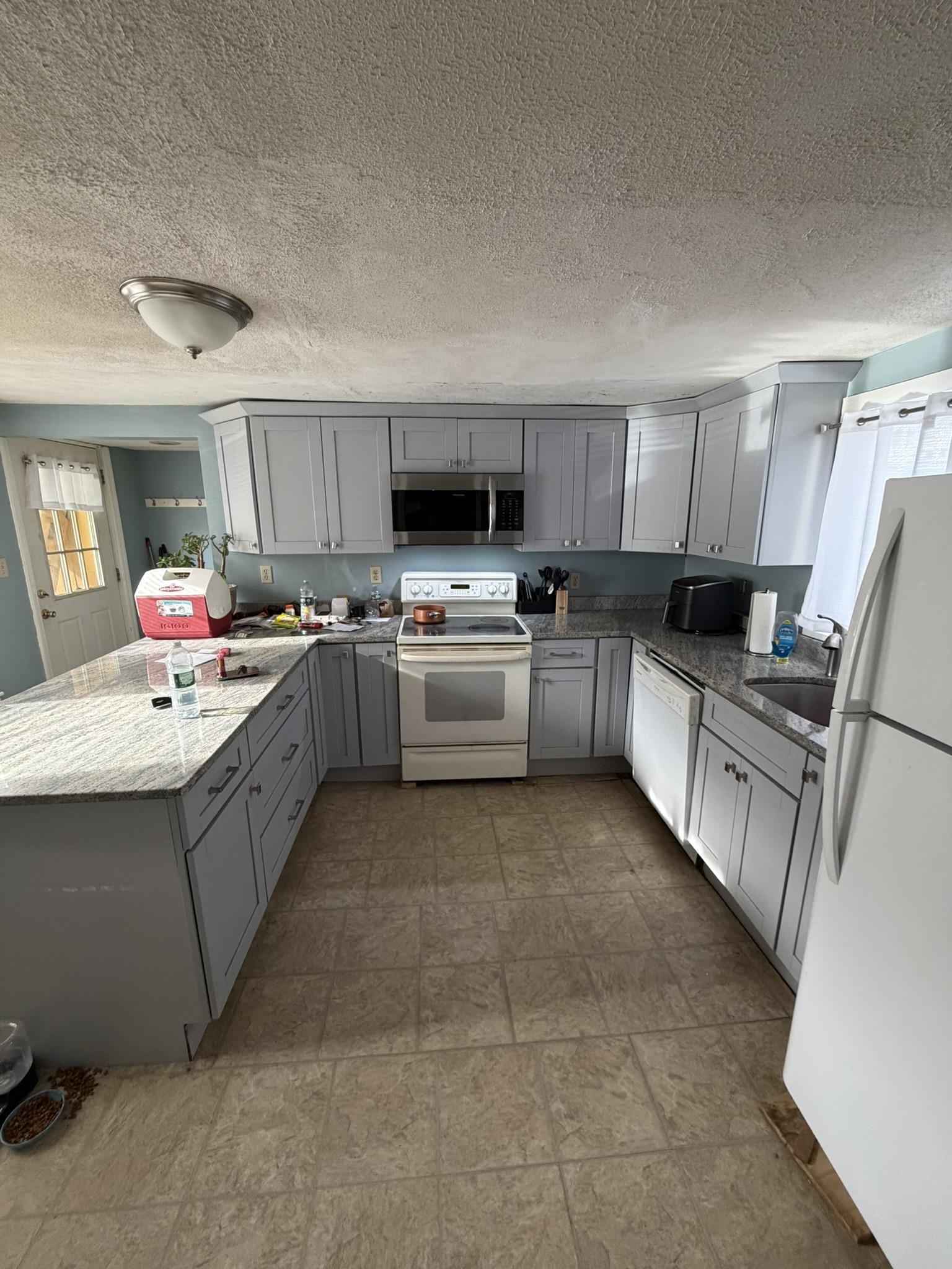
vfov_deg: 102.1
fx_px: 513
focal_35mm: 14
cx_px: 476
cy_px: 634
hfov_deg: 85.7
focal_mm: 2.22
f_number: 2.2
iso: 320
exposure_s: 1/94
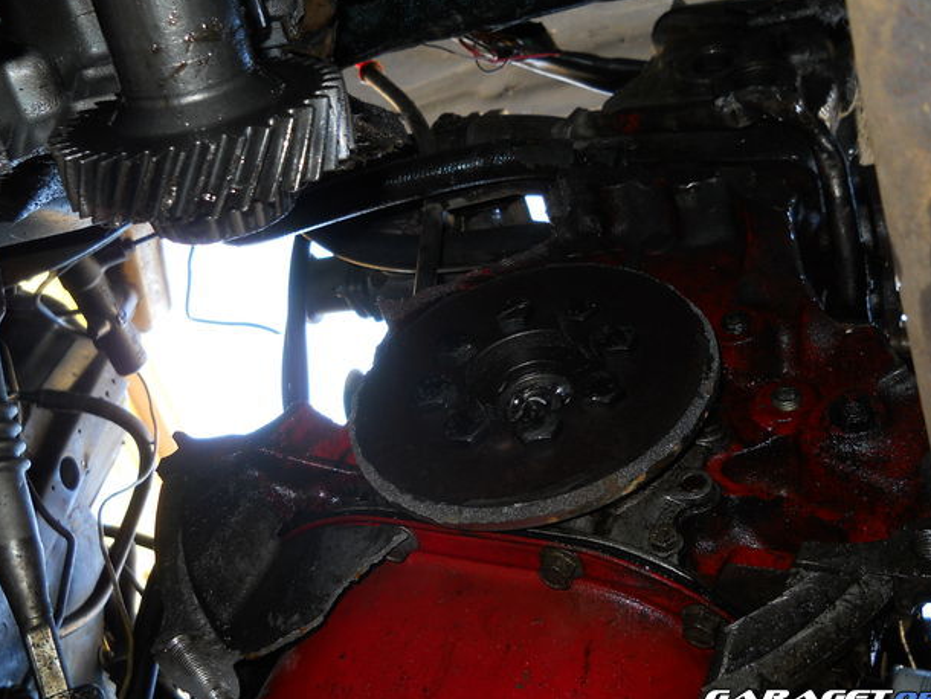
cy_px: 346
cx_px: 478
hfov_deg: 43.8
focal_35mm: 43
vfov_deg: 33.6
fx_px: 1157
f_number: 3.1
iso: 80
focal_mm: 6.72
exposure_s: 1/30
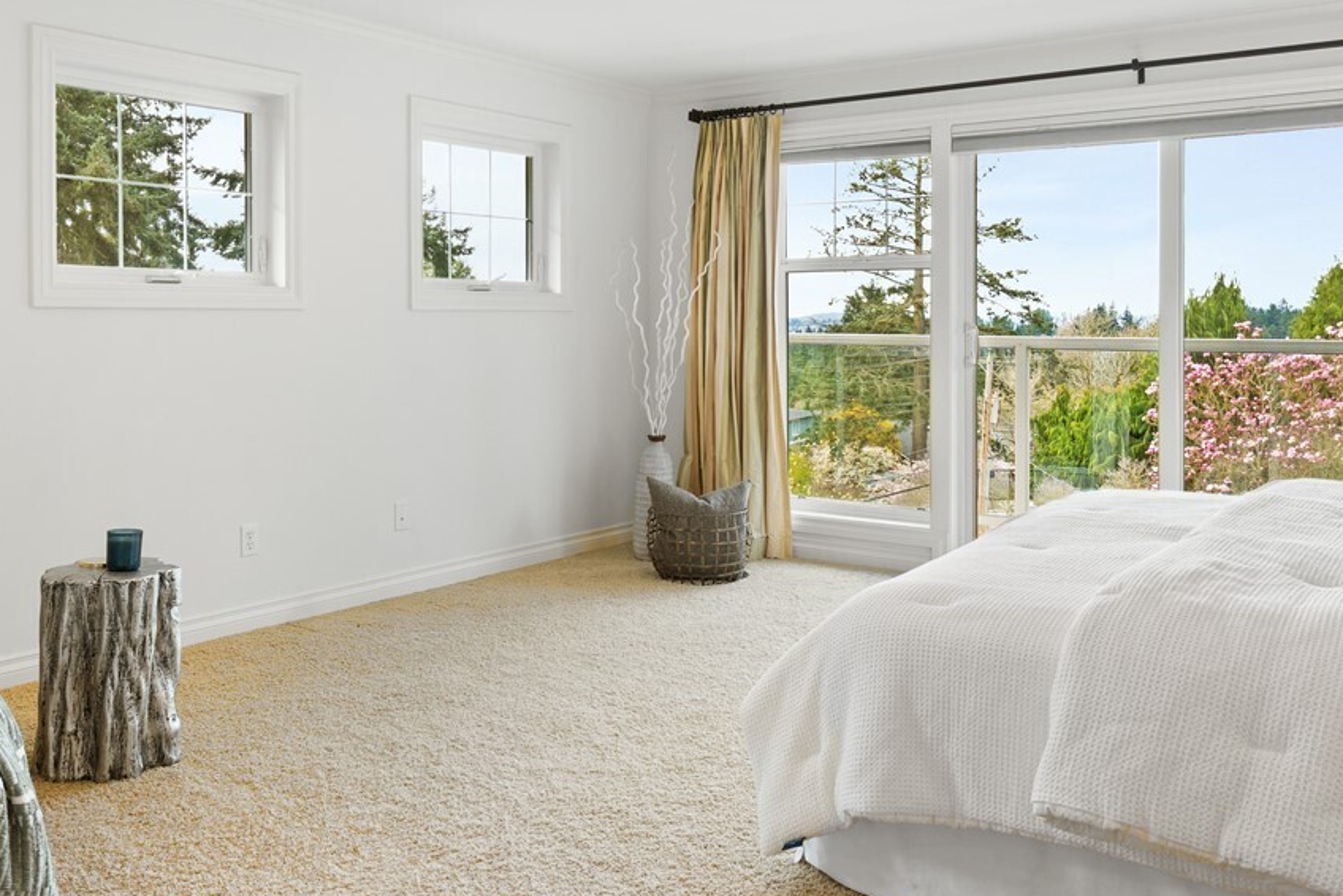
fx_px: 1194
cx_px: 652
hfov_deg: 58.7
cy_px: 314
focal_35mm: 32
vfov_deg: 40.7
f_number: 9
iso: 160
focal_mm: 16
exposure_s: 1/6
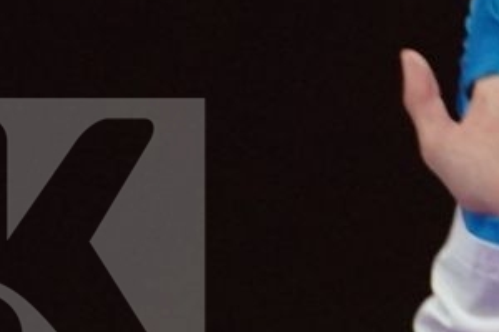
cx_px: 1178
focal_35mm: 2194
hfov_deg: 0.9
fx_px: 30409
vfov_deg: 0.6
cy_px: 837
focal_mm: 244
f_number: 4
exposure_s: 1/1000
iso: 2500
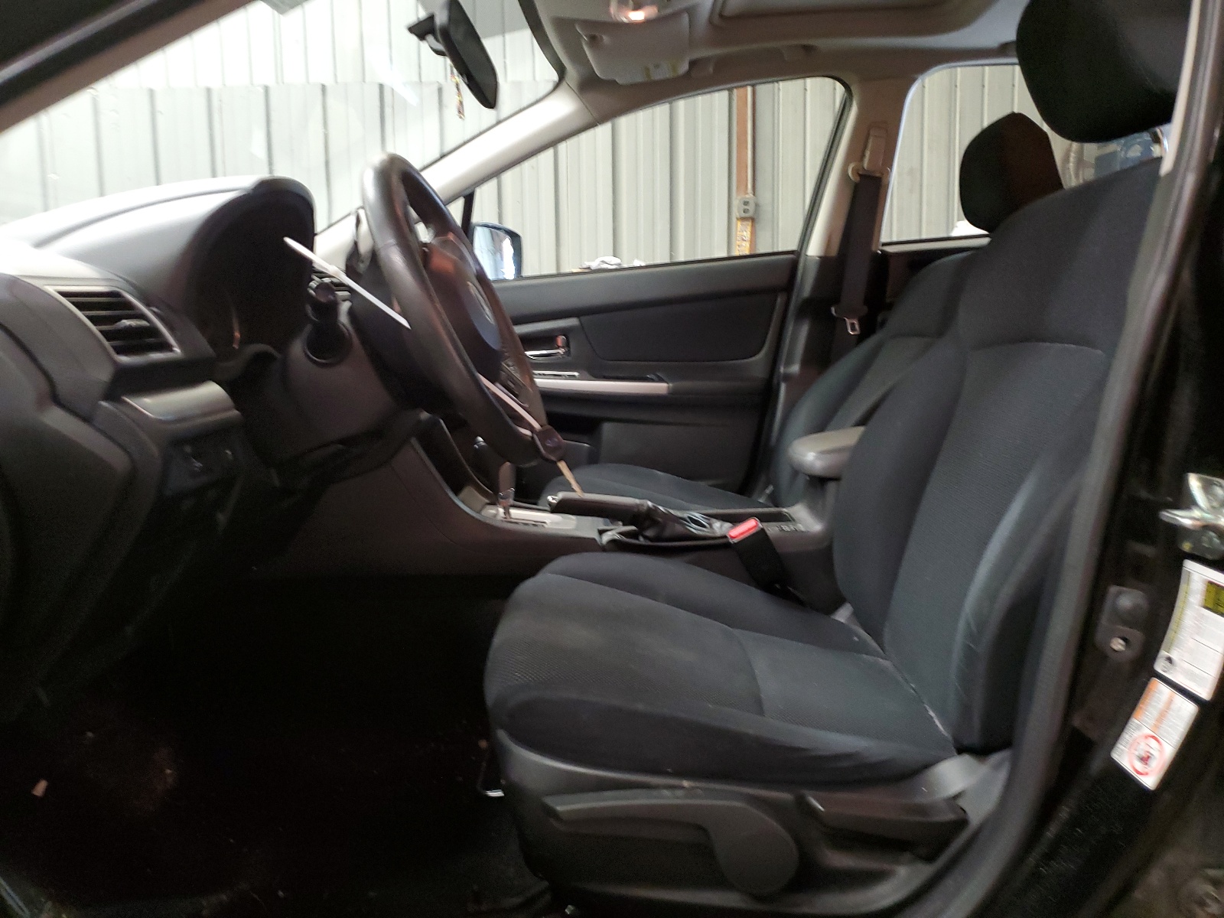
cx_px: 612
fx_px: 919
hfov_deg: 67.3
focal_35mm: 26
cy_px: 459
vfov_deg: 53.1
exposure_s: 1/17
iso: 307
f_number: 1.5
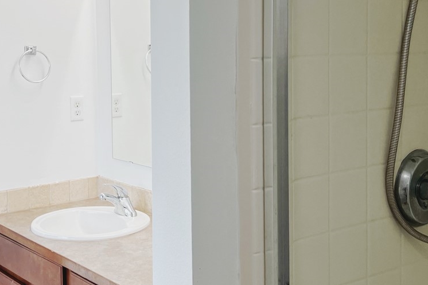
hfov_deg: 34.3
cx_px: 157
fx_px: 689
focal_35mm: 58
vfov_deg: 23.2
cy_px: 87
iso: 32
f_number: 1.5
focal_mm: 5.7
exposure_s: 1/150
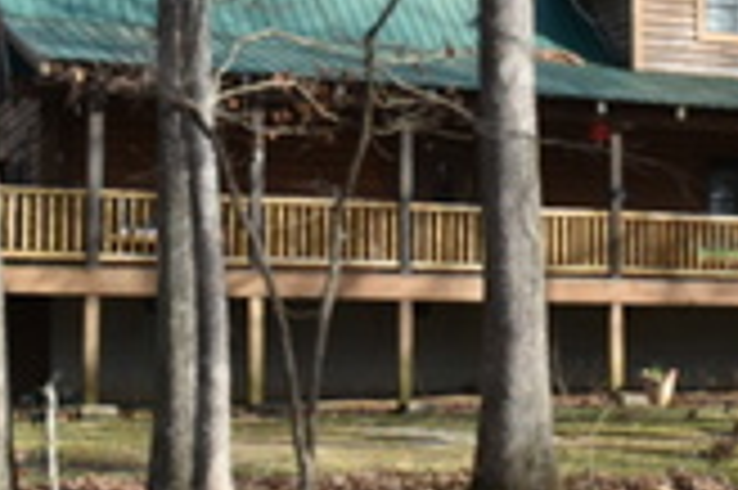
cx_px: 626
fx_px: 1802
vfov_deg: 15.5
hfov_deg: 22.7
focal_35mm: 88
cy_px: 234
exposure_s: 1/250
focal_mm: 24
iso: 250
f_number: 8
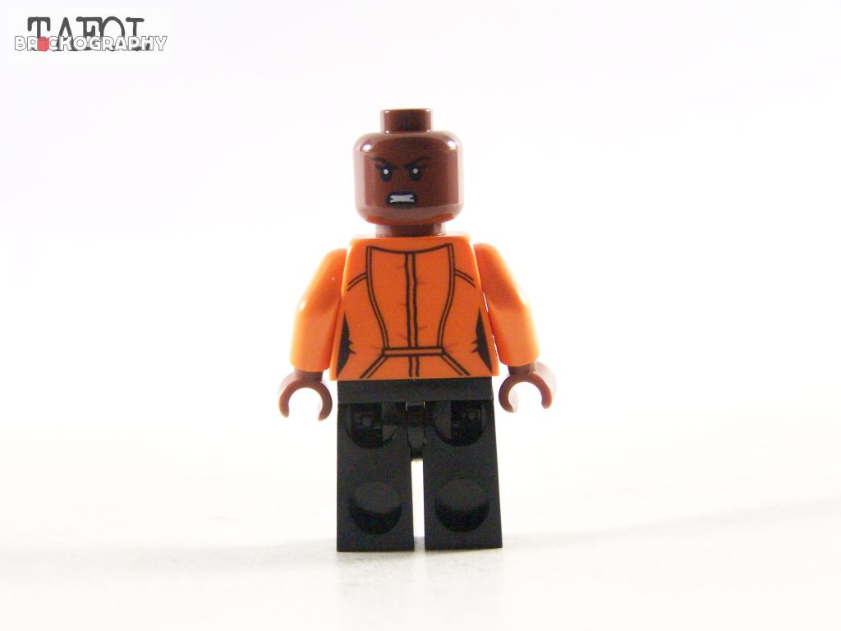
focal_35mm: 82
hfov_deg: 23.8
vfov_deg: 18.0
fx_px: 1992
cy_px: 316
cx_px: 420
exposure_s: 1/60
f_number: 3.2
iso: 400
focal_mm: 13.7
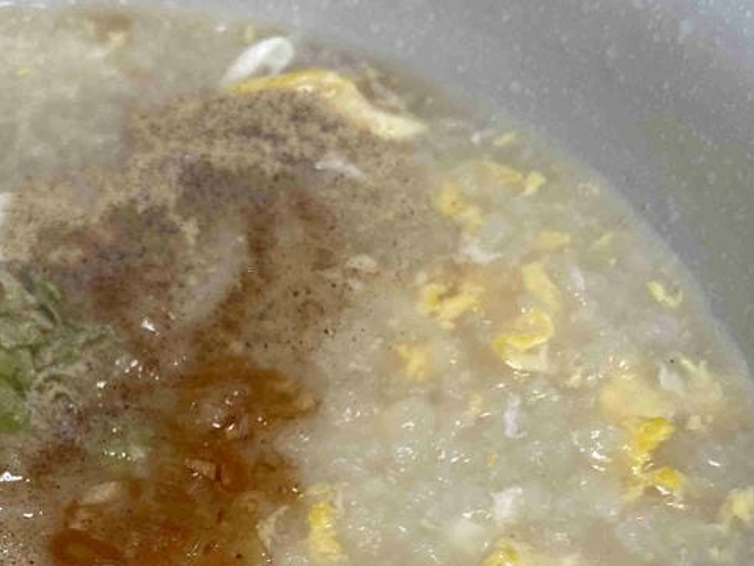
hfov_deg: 28.5
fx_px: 1416
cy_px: 544
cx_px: 60
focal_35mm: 65
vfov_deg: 21.9
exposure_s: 1/565
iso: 32
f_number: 1.8
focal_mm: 4.25
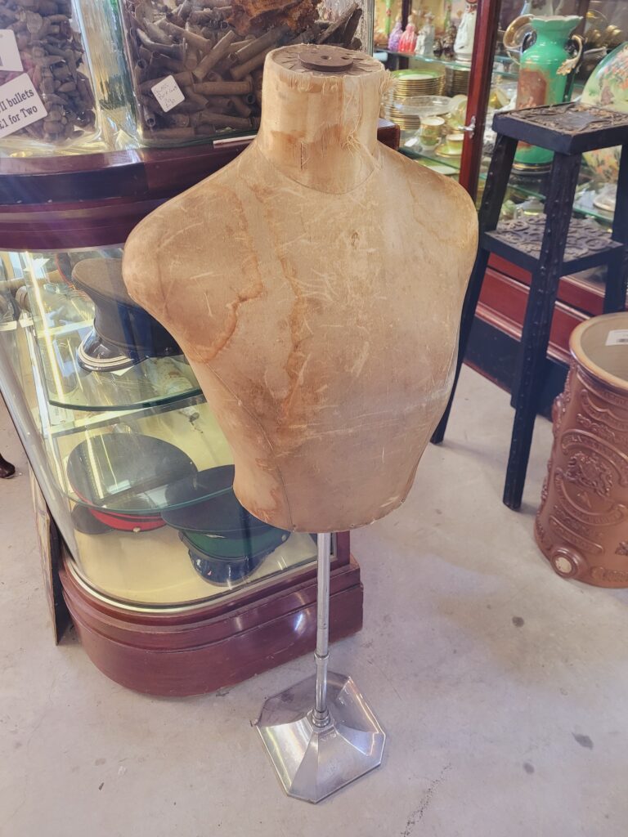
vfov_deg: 67.3
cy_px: 418
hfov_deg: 53.1
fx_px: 629
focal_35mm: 26
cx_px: 314
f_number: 1.8
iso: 400
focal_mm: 5.4
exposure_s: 1/50
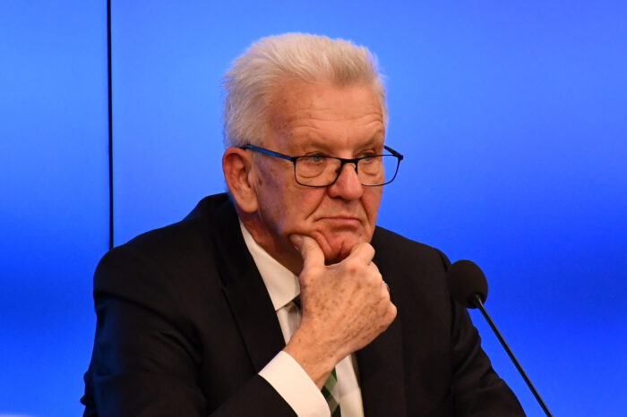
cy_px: 208
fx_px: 3656
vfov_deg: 6.5
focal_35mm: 210
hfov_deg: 9.8
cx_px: 314
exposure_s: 1/250
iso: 2000
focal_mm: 140
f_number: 5.6
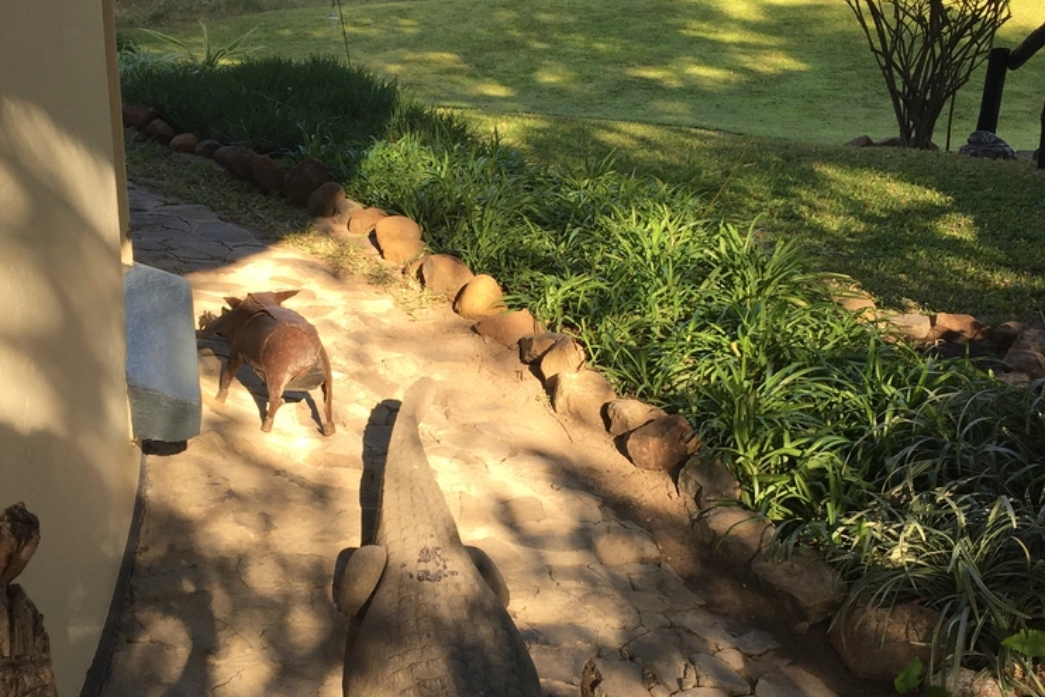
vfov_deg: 26.0
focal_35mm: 52
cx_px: 538
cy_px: 376
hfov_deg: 38.2
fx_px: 1510
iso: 32
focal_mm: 4.15
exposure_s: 1/391
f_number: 2.2
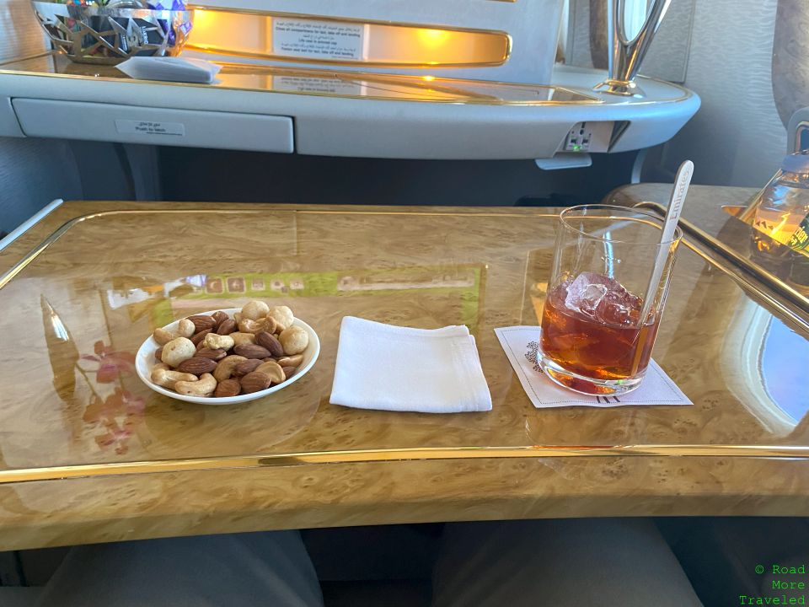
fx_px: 608
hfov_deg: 67.3
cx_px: 404
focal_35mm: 26
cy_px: 304
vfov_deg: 53.1
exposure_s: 1/51
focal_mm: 4.25
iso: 320
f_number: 1.8
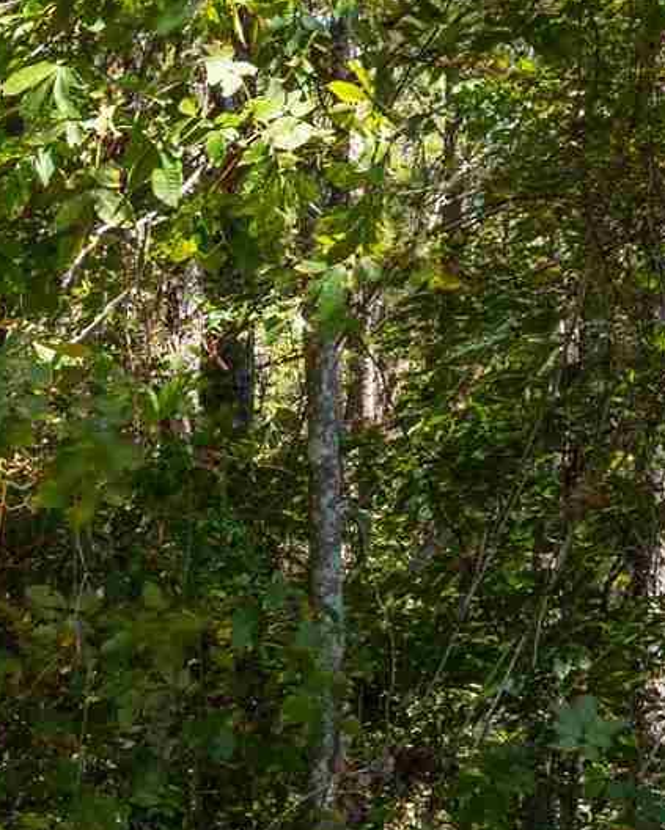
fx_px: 3220
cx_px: -1277
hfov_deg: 9.5
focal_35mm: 131
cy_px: 898
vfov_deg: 14.4
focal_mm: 24
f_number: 8
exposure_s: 1/250
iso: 200
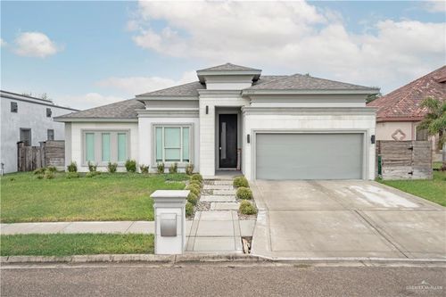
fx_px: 359
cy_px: 148
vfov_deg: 44.9
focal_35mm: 29
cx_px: 223
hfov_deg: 63.7
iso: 200
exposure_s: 1/125
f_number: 8
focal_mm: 29
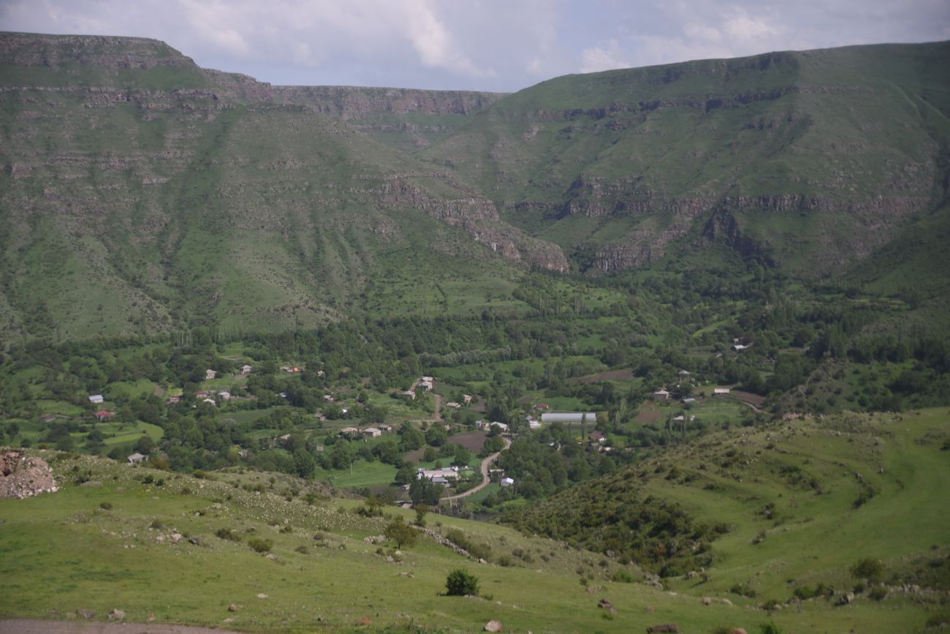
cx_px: 475
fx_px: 1451
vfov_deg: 24.6
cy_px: 317
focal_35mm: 55
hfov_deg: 36.2
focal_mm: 55
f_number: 2.8
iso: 100
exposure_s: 1/500
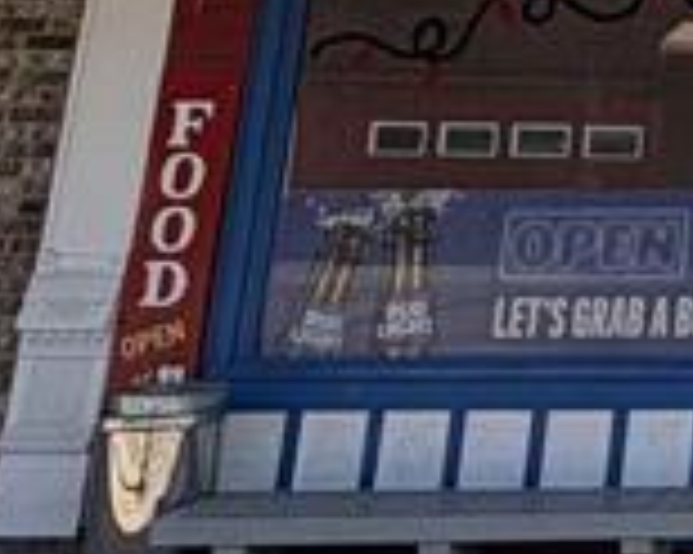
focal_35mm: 91
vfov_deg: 15.6
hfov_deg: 15.7
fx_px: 1865
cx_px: 1458
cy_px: -275
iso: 40
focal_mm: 2.22
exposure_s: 1/686
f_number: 2.2
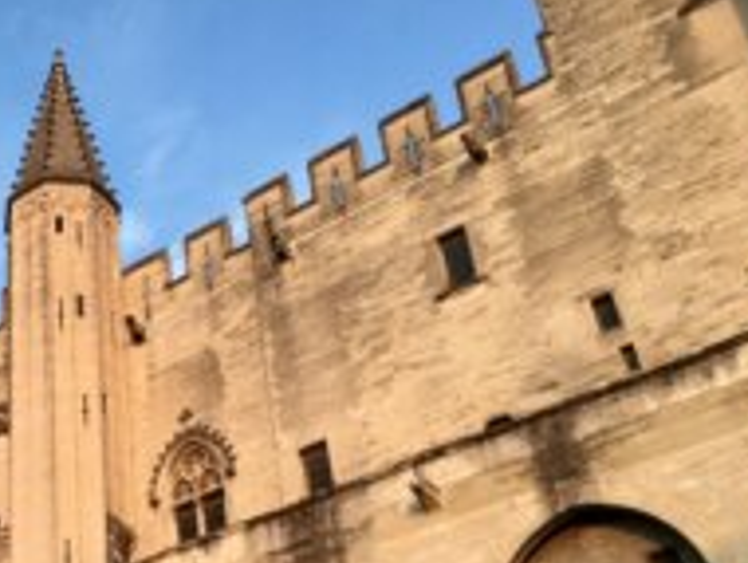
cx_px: 16
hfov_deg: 29.7
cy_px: 437
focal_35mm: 61
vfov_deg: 23.8
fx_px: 1320
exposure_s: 1/100
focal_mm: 4.15
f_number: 2.2
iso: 32
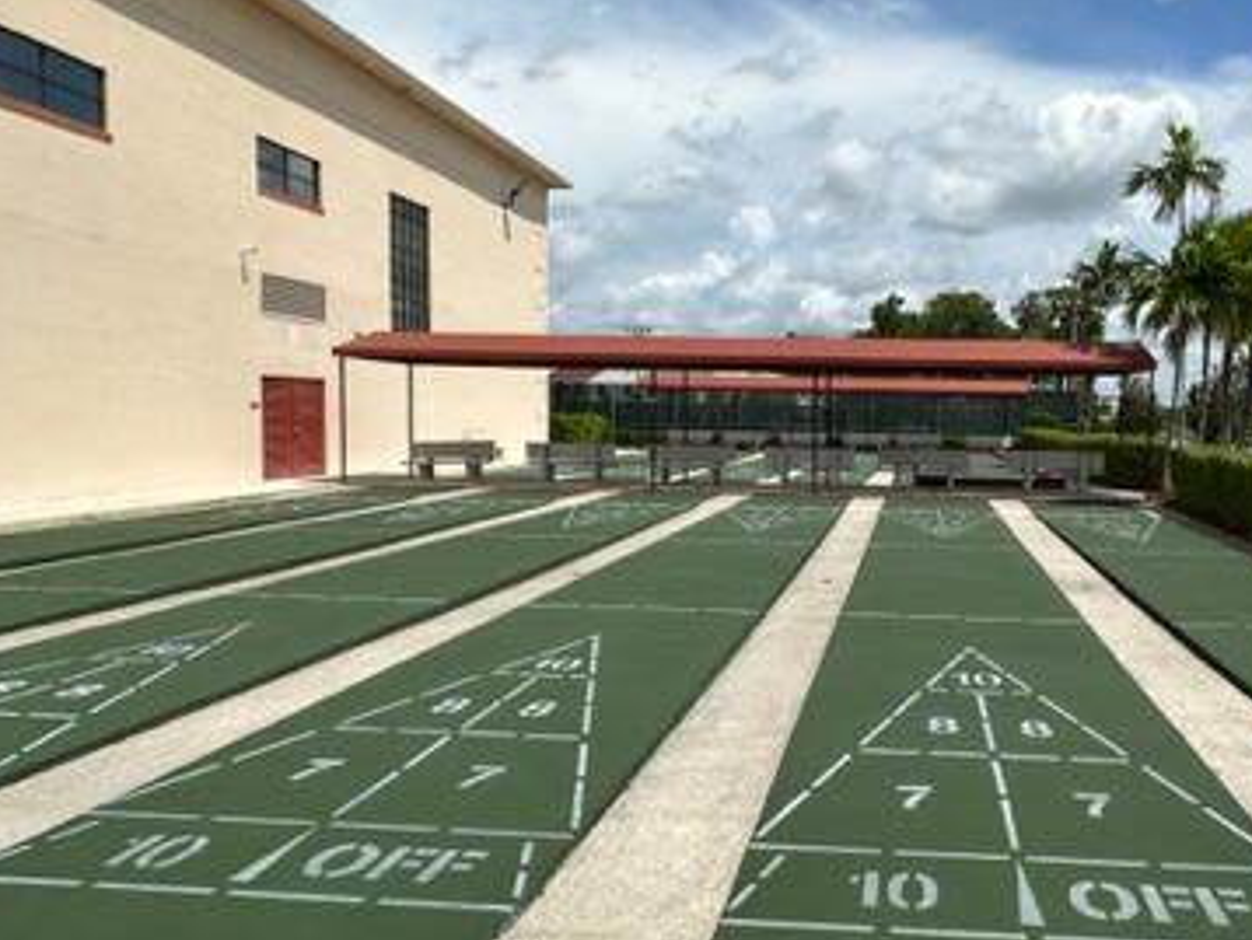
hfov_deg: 67.1
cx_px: 853
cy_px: 468
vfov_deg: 54.9
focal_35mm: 25
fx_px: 905
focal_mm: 2.22
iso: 50
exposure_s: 1/4464
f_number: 2.2
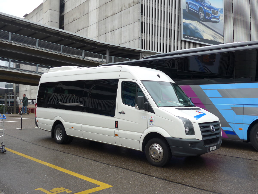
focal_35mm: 36
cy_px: 97
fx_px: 268
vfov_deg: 39.7
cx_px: 129
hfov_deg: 51.4
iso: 80
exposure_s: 1/500
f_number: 2.8
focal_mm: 7.5
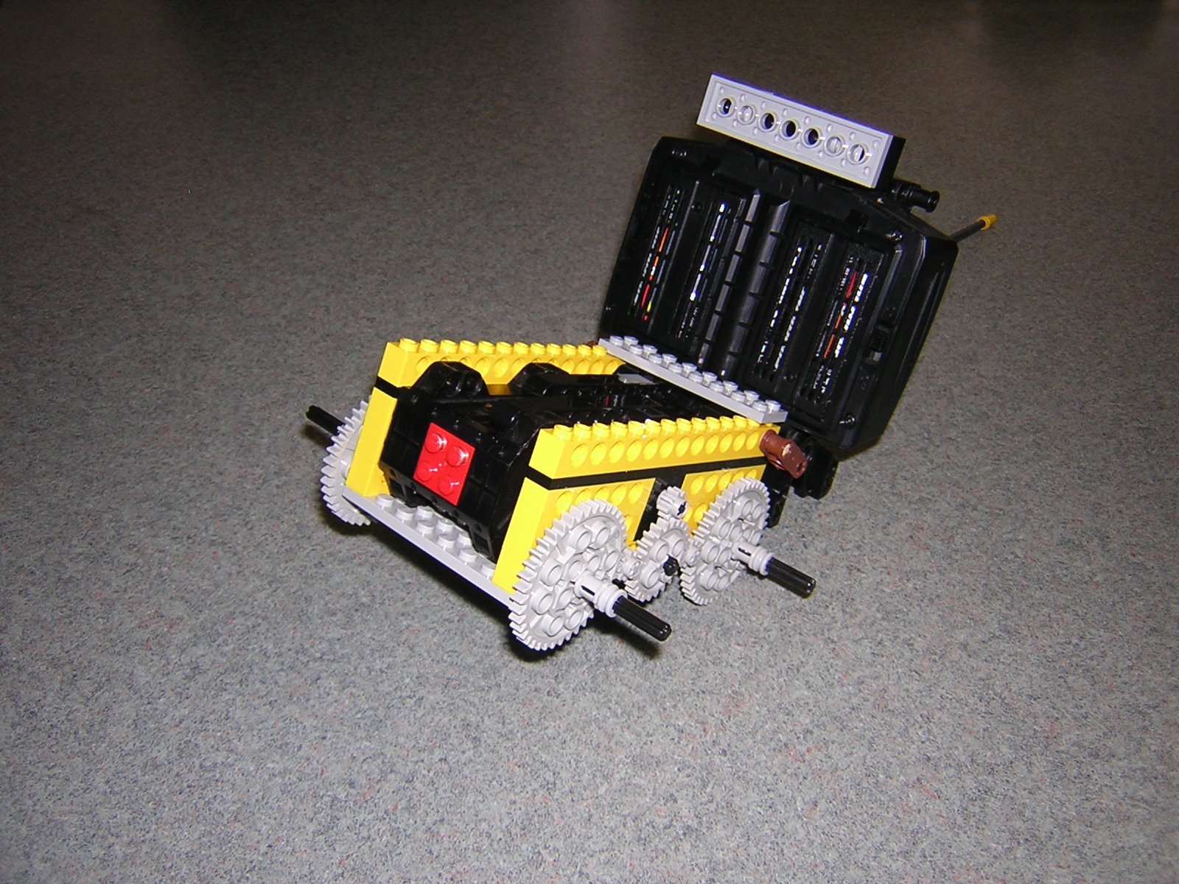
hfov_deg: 51.4
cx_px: 590
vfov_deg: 39.7
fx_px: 1226
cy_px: 442
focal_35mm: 36
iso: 100
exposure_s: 1/60.1
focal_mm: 4.7
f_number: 2.6
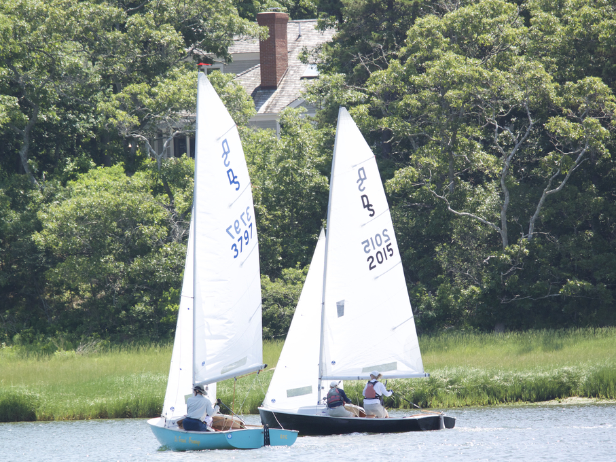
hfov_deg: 4.1
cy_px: 231
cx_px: 310
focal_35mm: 483
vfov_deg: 3.1
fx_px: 8594
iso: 200
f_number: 5.3
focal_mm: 165
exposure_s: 1/400
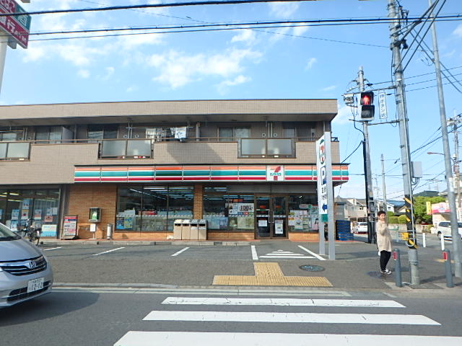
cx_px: 231
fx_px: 307
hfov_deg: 73.9
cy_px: 173
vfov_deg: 58.9
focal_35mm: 23
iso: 125
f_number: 3.8
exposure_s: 1/640
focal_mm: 4
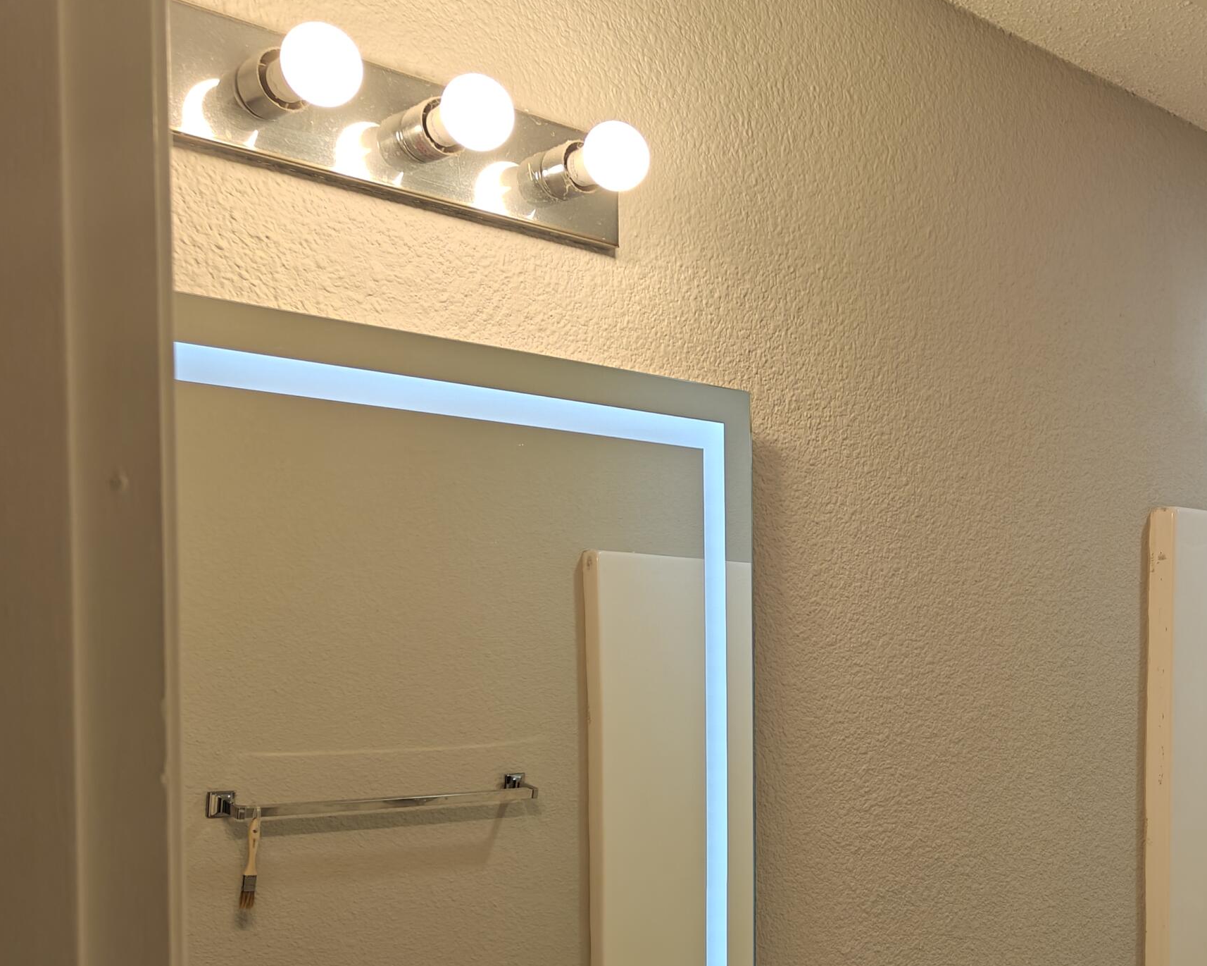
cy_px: 720
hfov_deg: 43.4
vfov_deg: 35.7
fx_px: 1465
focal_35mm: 41
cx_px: 896
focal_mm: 5.59
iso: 250
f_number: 1.8
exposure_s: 1/120
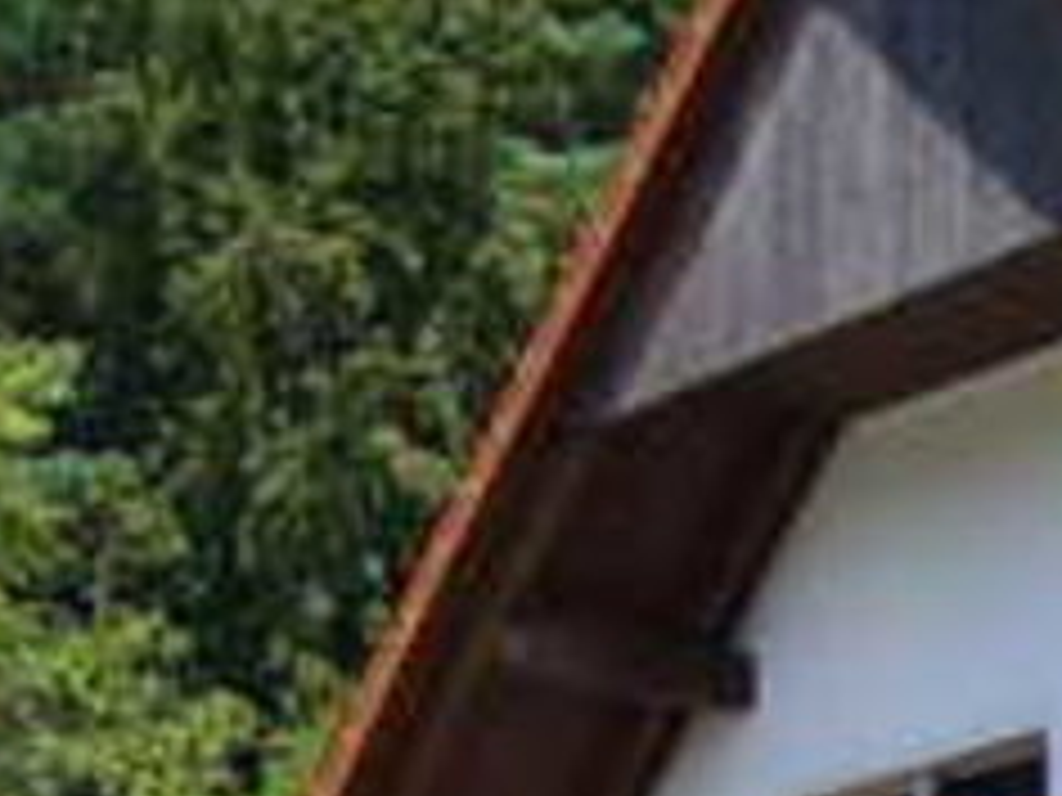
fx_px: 6075
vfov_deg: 7.3
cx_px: 1714
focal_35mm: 198
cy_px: 1336
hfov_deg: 9.6
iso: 80
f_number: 3.2
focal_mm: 6.4
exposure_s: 1/640
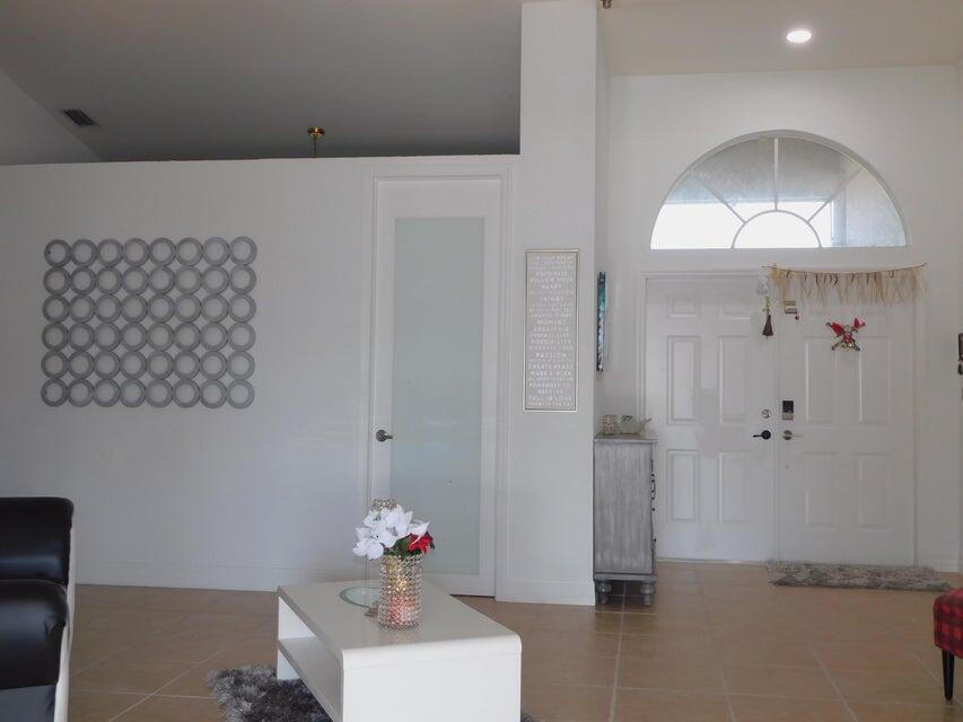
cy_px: 361
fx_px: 1002
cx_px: 482
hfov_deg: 51.3
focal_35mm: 36
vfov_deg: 39.7
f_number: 3.5
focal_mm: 6.3
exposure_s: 1/30
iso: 125
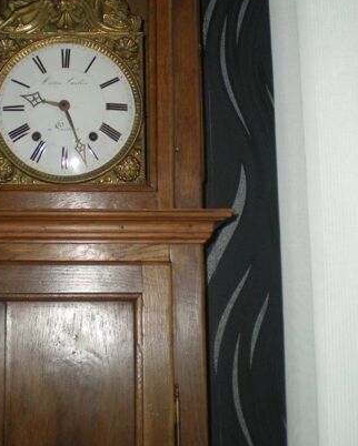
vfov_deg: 31.8
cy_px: 163
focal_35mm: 59
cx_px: 128
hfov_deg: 25.7
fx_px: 781
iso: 200
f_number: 3.1
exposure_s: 1/60
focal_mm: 6.3
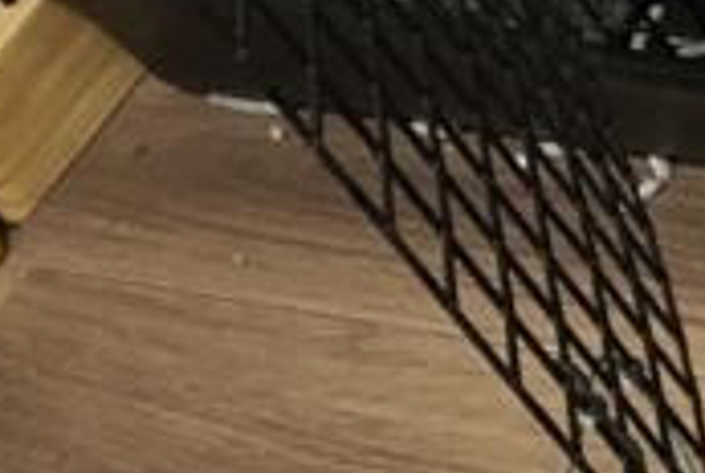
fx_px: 3374
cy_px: 1191
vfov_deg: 7.4
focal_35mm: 172
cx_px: 1406
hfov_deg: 10.9
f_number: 1.8
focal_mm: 3.99
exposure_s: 1/60
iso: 320
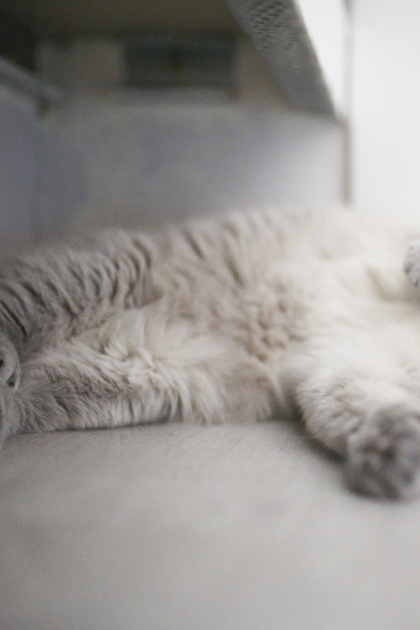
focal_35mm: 53
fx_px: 927
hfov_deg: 25.2
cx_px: 324
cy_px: 315
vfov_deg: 37.5
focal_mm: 35
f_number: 1.4
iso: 2000
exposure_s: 1/60
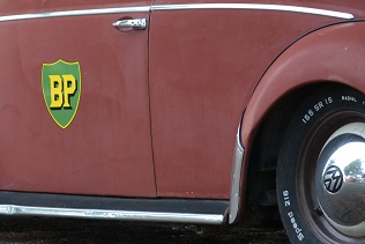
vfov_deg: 5.7
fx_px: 2439
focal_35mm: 240
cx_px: -132
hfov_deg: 8.4
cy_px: 14
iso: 180
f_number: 5.6
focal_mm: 55
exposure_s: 1/125
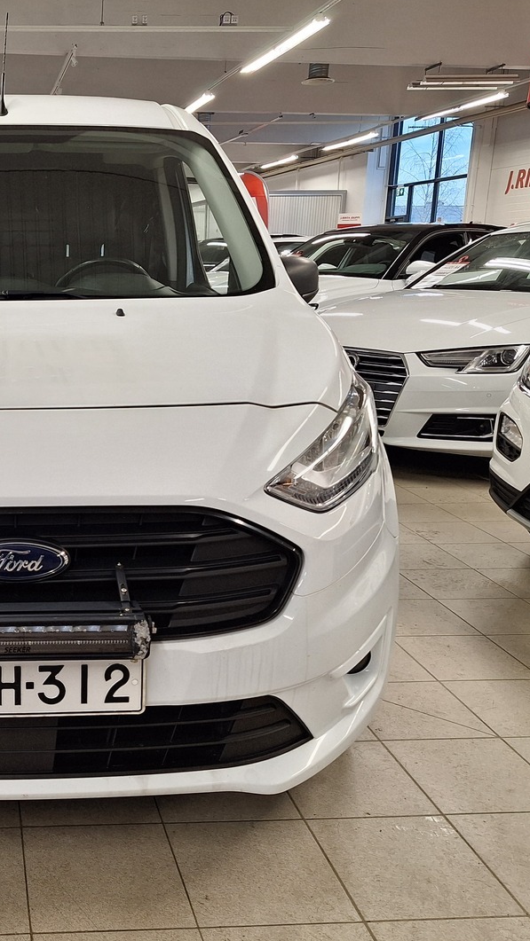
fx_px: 849
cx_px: 0
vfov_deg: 58.0
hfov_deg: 32.0
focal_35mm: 34
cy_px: 476
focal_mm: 5.54
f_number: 1.8
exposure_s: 1/50
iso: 64
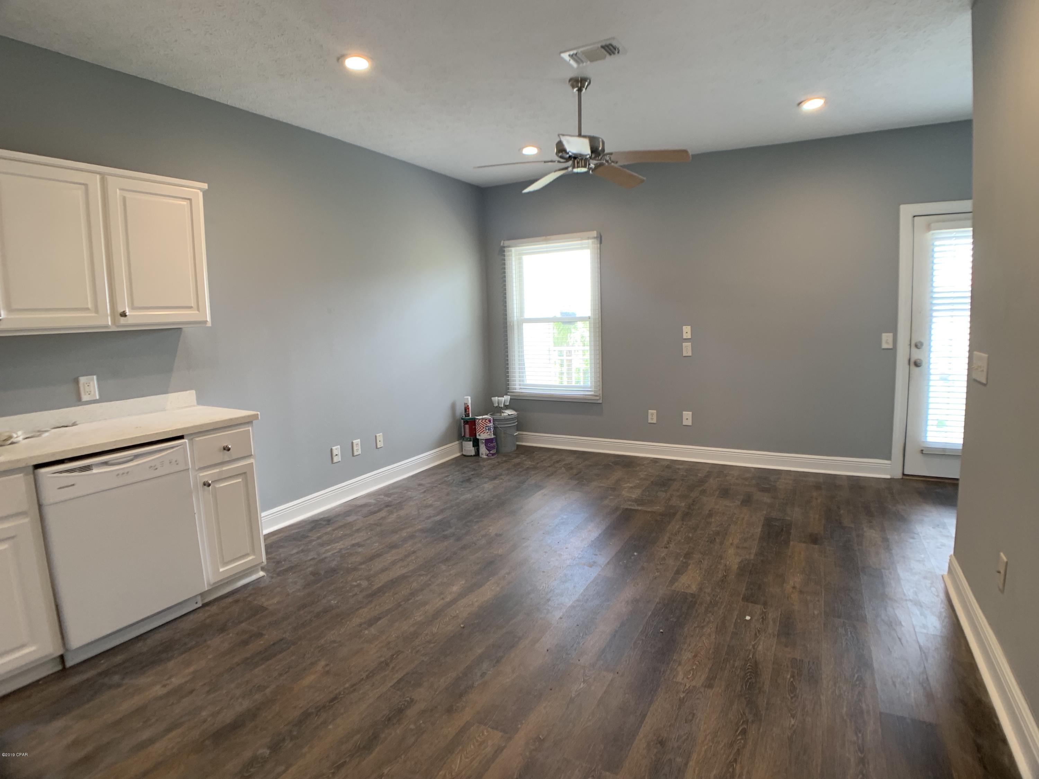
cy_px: 390
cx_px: 520
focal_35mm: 26
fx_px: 780
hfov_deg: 67.3
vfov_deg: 53.1
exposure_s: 1/60
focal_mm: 4.25
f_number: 1.8
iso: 80
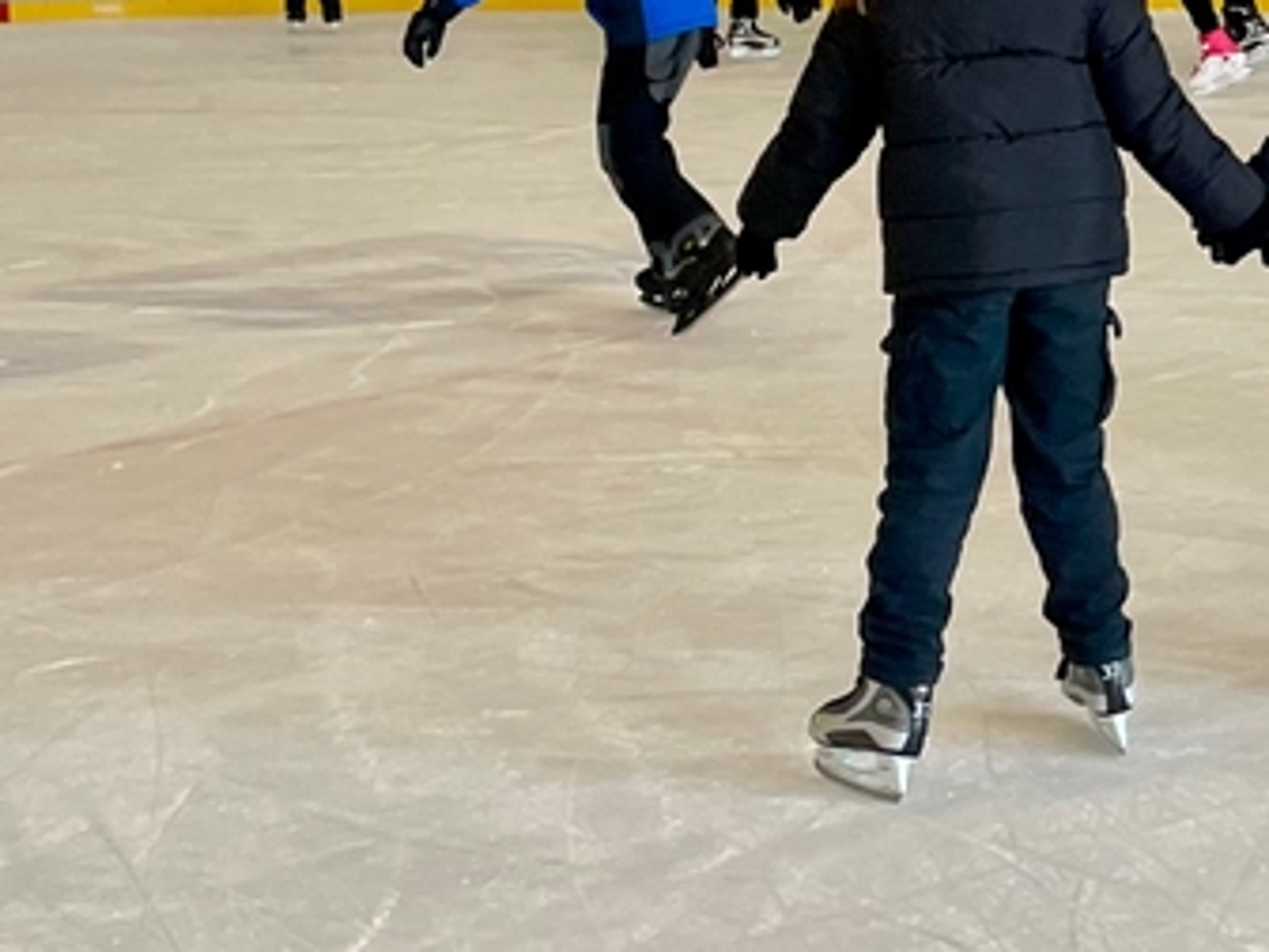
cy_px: 64
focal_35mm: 99
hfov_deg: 18.3
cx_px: 1715
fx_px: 3629
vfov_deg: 14.8
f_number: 1.6
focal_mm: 4.2
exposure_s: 1/111
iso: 100
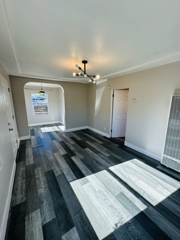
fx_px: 97
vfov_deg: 102.1
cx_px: 90
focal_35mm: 14
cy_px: 120
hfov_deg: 85.7
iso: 50
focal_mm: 2.22
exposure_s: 1/120
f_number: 2.2
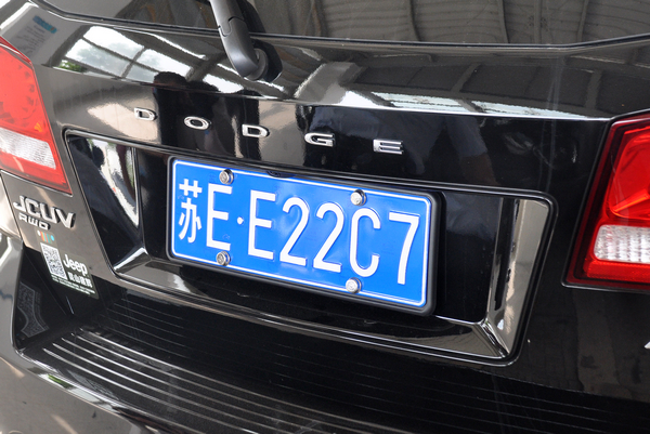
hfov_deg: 28.1
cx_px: 325
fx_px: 1301
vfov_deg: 19.0
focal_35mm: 72
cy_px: 217
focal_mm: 48
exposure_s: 1/100
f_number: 5
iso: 640
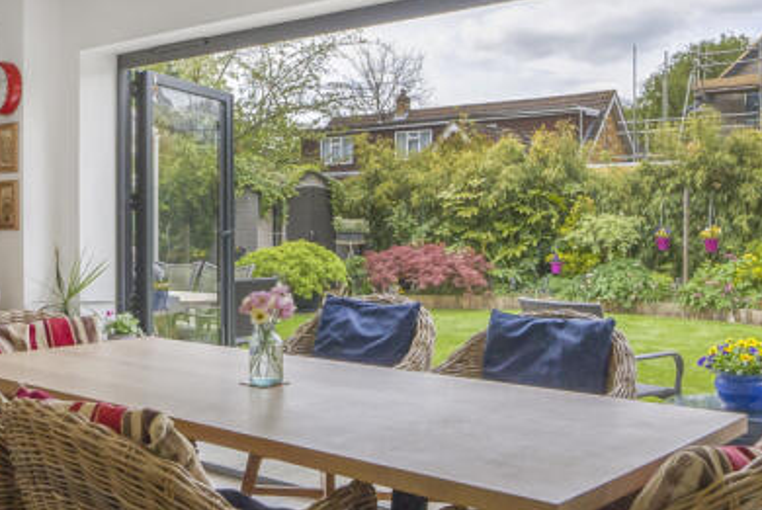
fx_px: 890
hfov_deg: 45.8
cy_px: 211
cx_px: 268
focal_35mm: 42
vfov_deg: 31.9
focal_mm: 16
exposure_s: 1/400
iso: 1000
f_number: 8
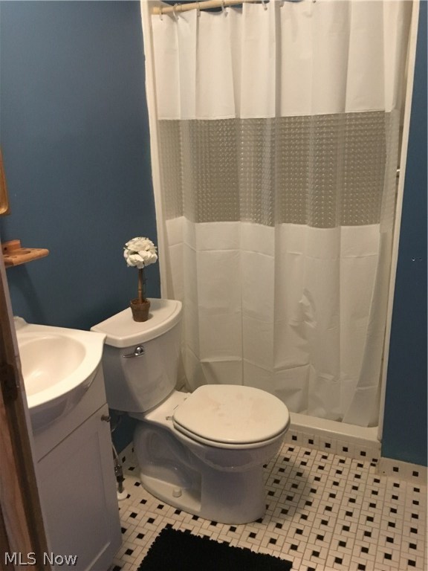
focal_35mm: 29
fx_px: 478
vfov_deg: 61.7
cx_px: 214
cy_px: 286
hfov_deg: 48.2
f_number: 2.2
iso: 250
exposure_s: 1/15
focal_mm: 4.15
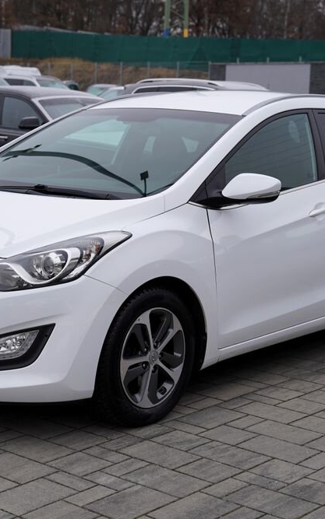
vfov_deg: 28.6
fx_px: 1020
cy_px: 256
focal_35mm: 72
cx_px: 154
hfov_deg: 18.1
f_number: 4.5
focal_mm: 46
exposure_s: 1/125
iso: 100
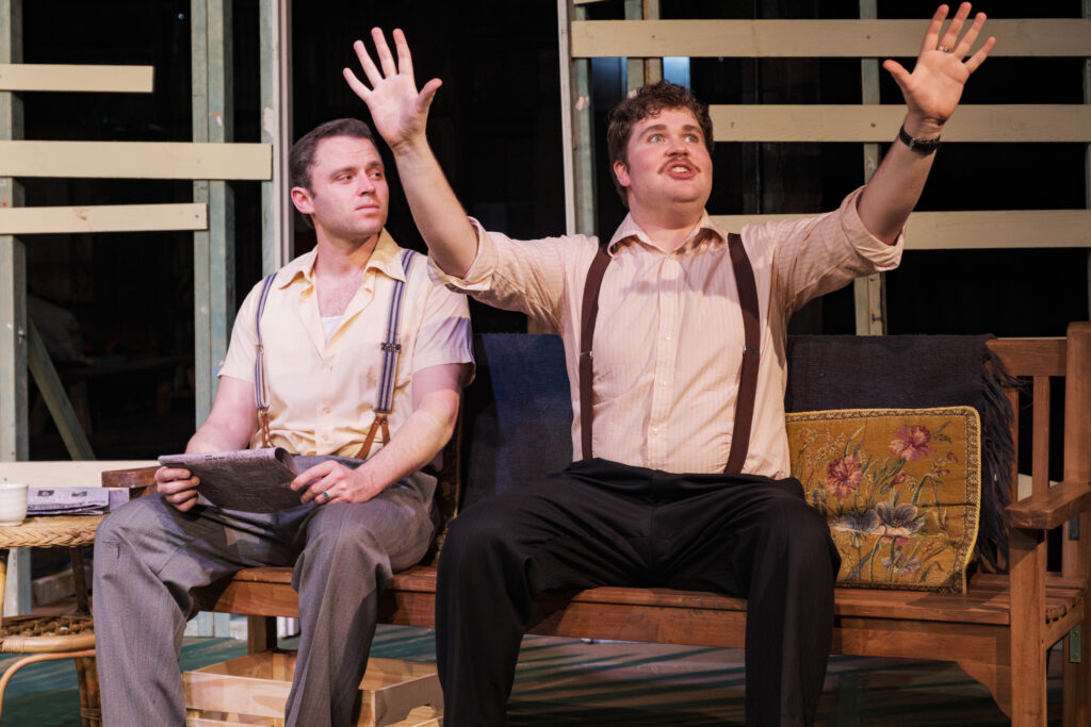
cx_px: 546
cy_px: 364
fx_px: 2152
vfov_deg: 19.2
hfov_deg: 28.4
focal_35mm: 71
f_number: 4
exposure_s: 1/125
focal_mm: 47
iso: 320
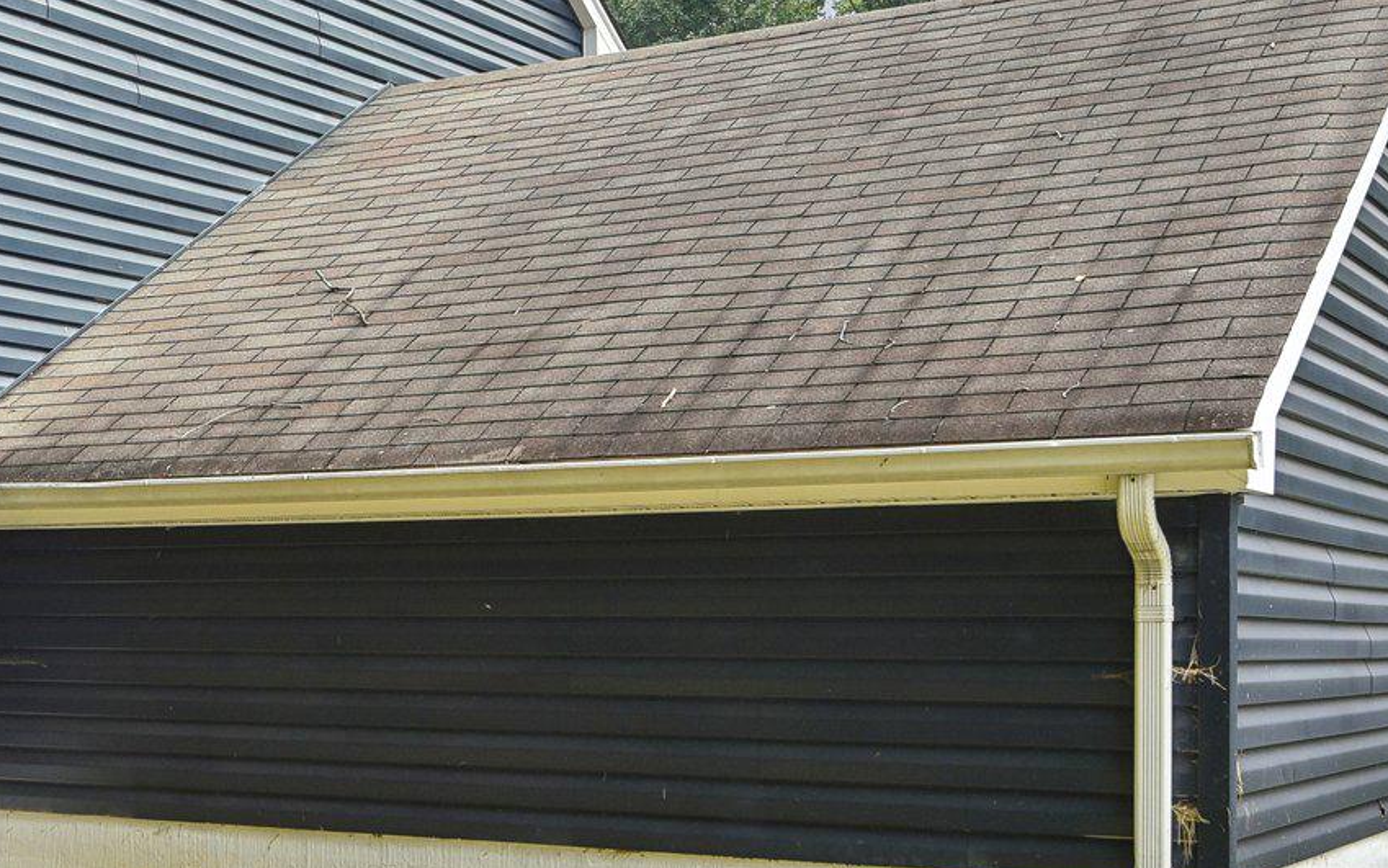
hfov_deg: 32.0
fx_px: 2232
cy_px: 305
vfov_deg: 21.9
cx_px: 18
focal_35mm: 59
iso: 400
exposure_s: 1/80
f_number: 8
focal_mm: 24
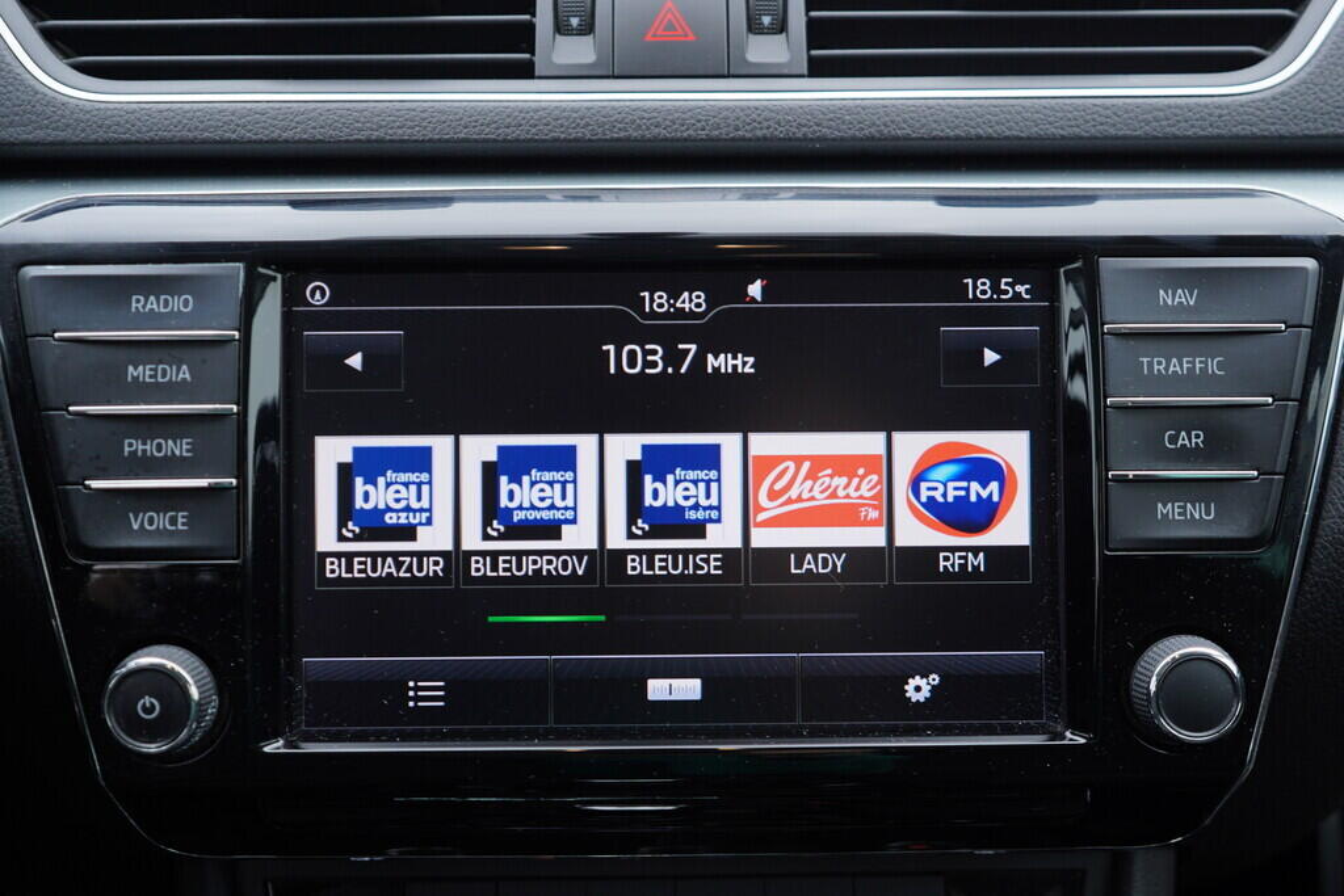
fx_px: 1344
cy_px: 448
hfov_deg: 53.1
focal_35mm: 36
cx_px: 672
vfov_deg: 36.9
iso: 125
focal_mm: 24
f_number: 2.8
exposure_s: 1/40
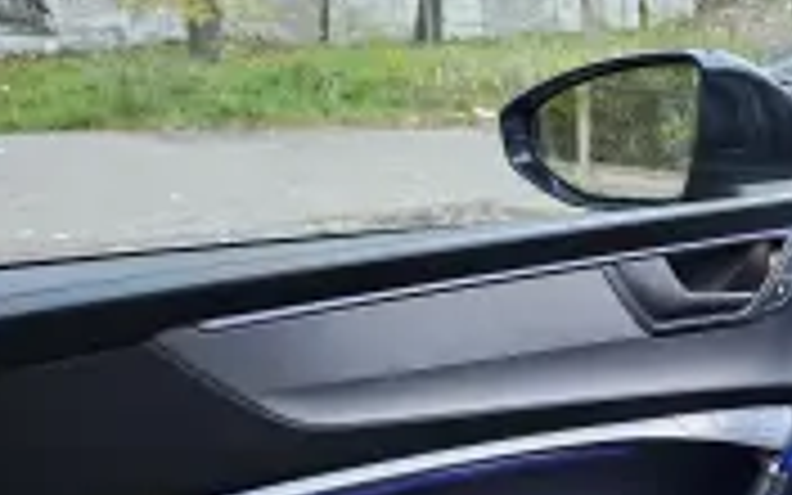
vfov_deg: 24.6
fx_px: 1079
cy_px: 495
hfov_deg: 36.4
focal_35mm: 50
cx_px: 783
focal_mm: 6.3
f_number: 1.7
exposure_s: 1/24
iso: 1600
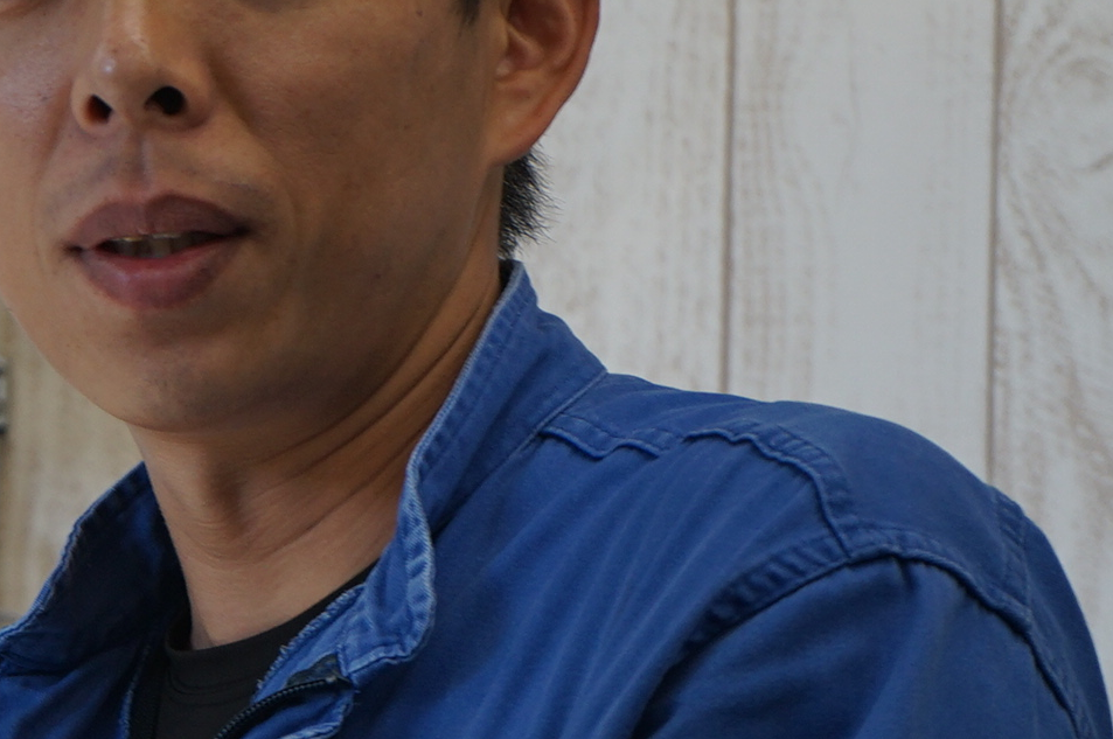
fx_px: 6824
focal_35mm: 221
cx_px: -211
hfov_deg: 9.2
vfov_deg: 6.2
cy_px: 462
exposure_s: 1/80
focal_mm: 70
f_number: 5.6
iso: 320
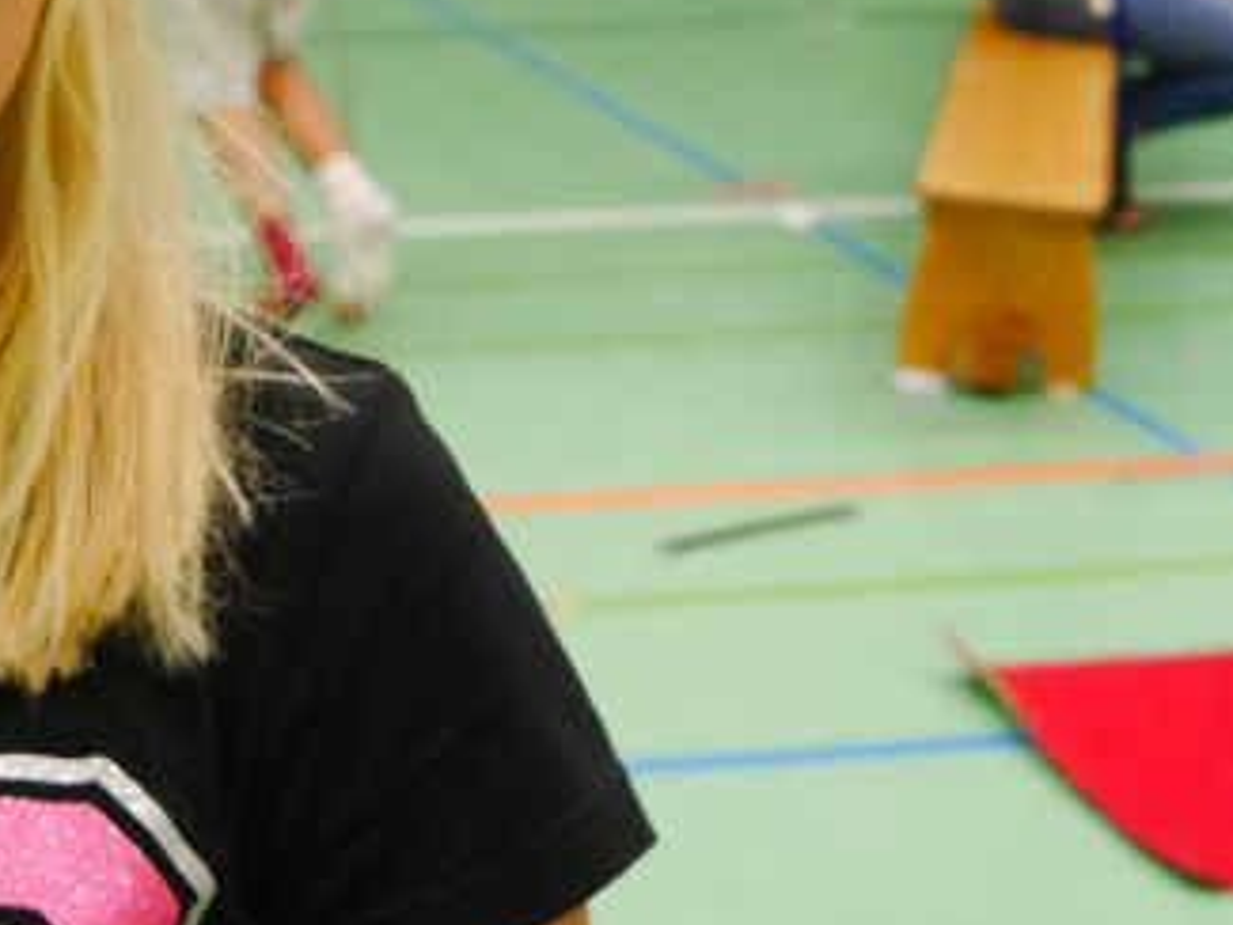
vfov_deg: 12.6
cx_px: 121
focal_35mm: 117
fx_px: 4169
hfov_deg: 16.6
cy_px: 87
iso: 1600
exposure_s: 1/60
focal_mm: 19
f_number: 3.8
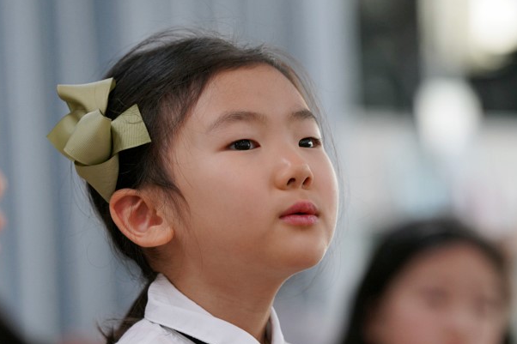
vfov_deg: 5.1
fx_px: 3862
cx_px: 255
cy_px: 255
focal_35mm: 269
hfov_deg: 7.7
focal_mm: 180
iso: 1250
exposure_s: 1/200
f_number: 4
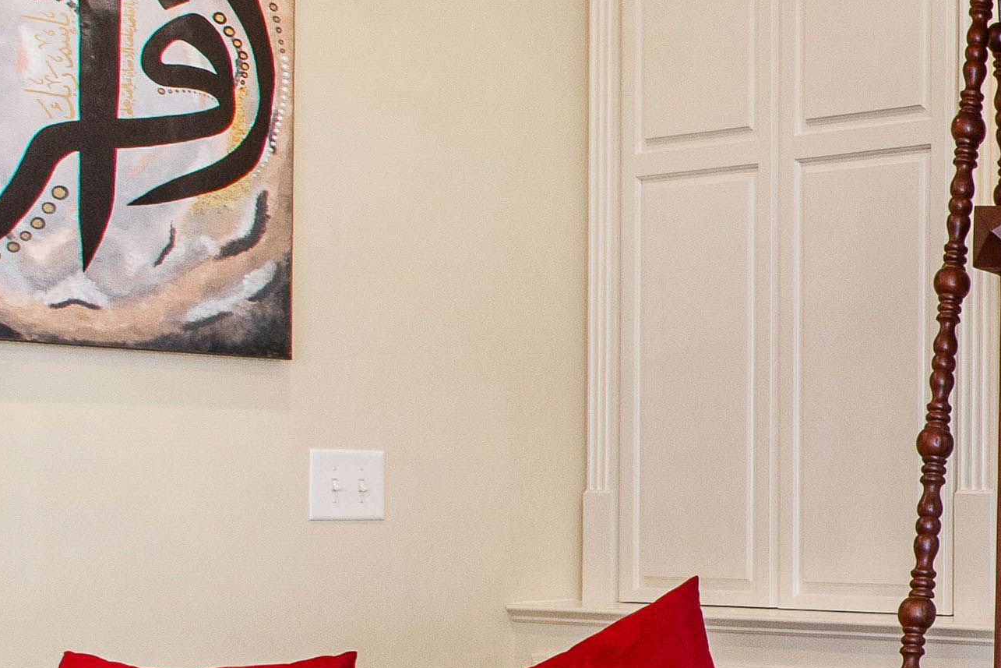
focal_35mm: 65
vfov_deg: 20.7
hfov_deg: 22.3
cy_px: 509
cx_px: 1679
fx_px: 1807
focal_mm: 10
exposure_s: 1/3
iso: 100
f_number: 8
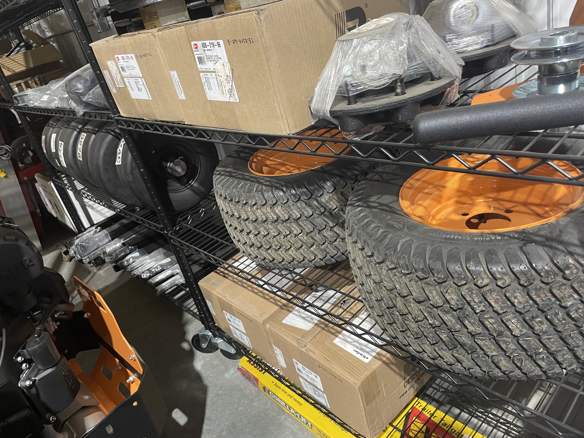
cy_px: 219
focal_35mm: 26
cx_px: 292
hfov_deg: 67.3
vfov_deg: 53.1
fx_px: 439
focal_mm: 4.2
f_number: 1.6
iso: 250
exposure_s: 1/60
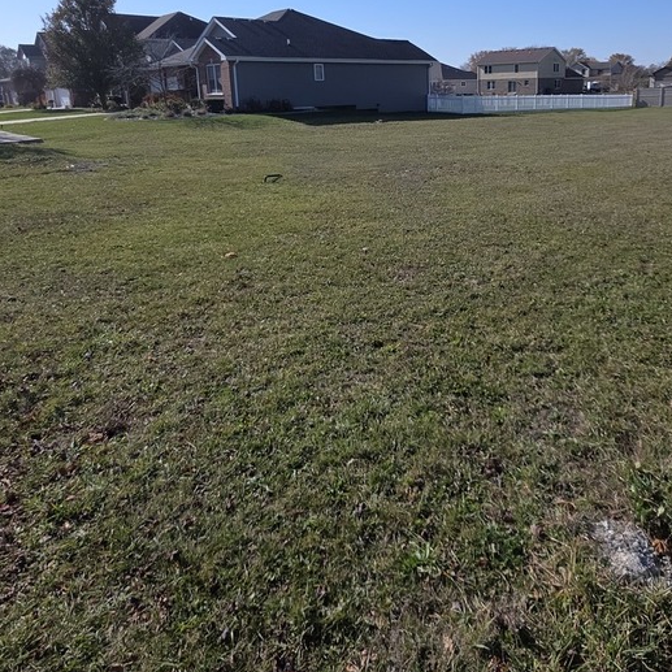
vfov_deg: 62.9
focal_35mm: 24
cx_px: 415
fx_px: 527
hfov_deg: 64.2
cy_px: 208
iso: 20
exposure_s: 1/1361
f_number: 1.9
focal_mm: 2.2
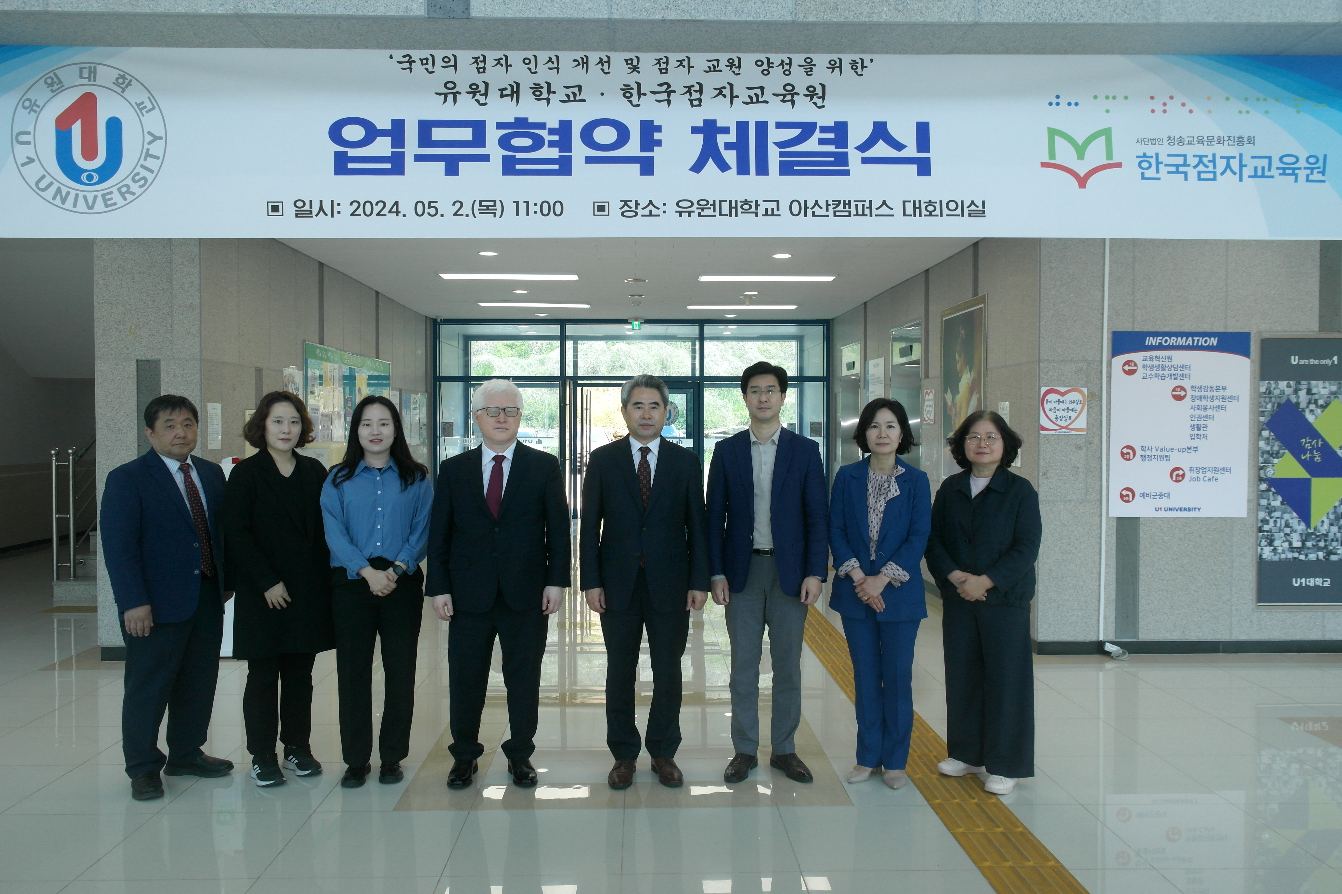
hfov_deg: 67.4
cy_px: 447
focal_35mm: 27
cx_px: 671
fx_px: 1006
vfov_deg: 47.9
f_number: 7.1
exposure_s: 1/80
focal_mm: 18
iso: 400
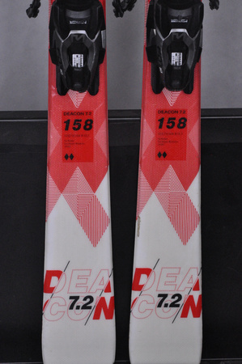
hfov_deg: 11.4
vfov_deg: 17.1
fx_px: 1213
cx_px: 121
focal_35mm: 120
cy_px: 182
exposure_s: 1/125
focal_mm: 80
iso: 3200
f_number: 9.5
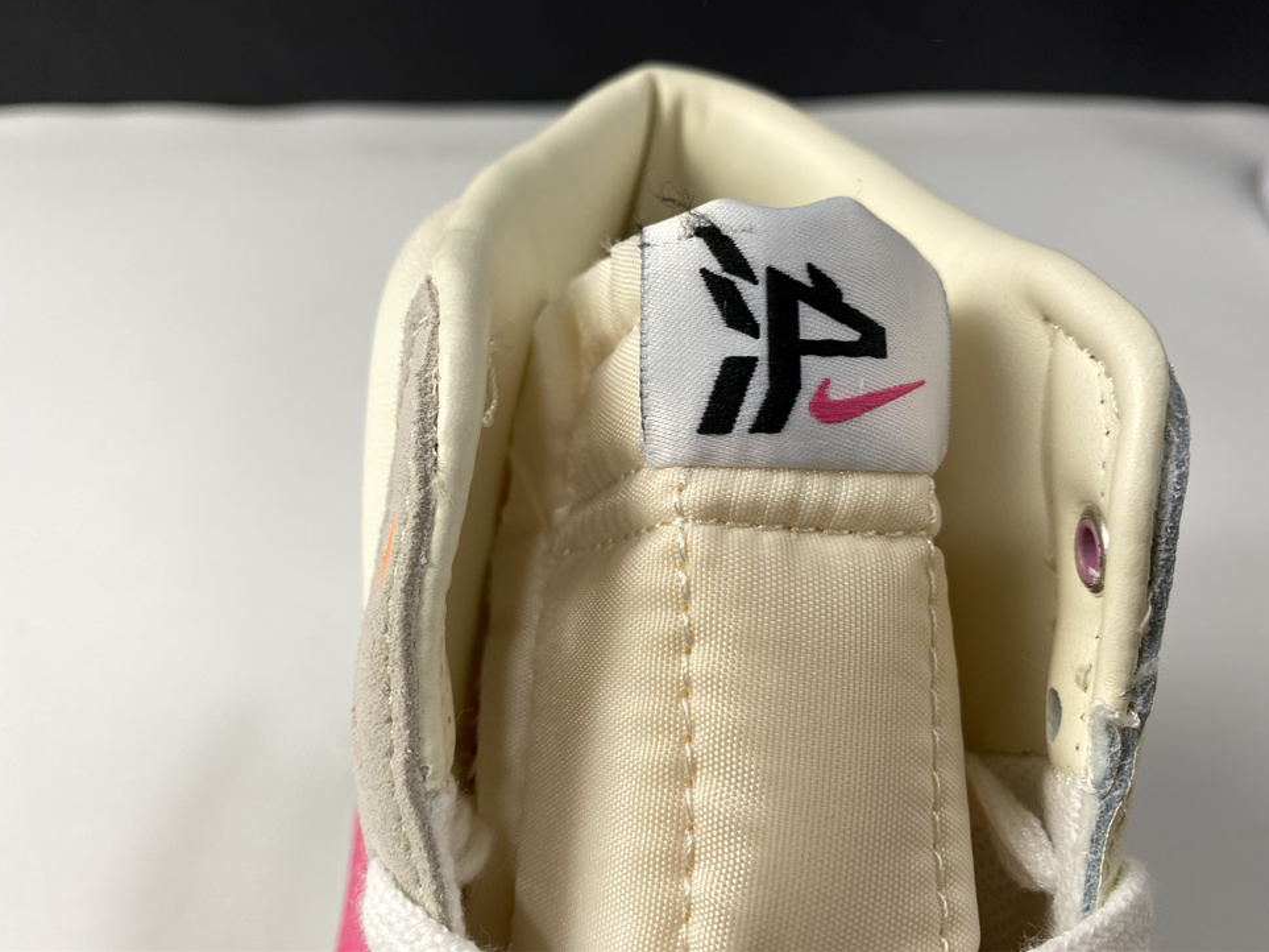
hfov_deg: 65.3
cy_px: 459
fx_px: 990
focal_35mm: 27
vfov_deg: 51.3
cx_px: 647
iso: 50
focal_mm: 4.25
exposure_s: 1/100
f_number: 1.8
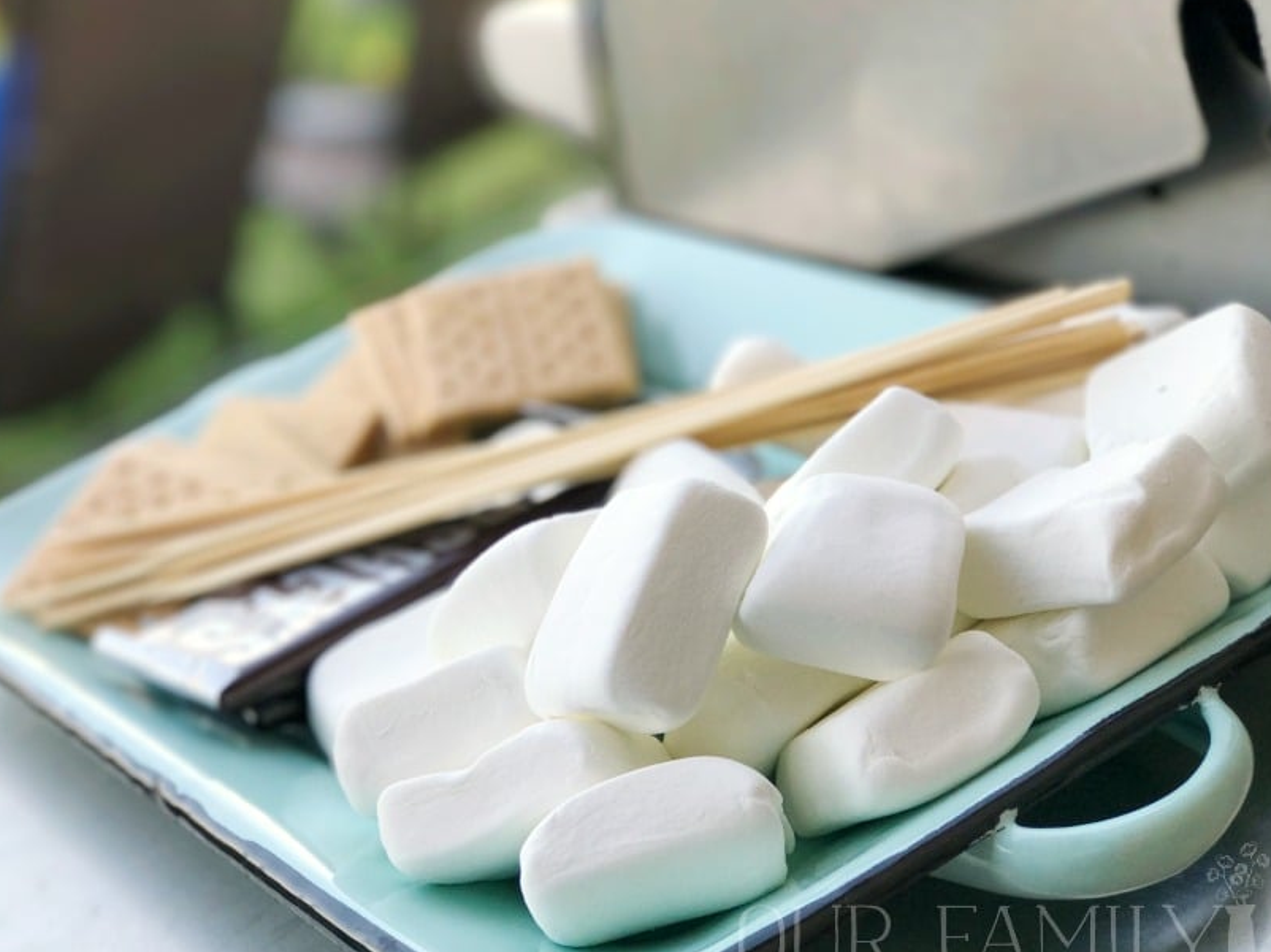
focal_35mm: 64
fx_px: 2349
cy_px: 527
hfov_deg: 30.3
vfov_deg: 22.9
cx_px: 582
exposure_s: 1/120
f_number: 2.8
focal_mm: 6.6
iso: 25
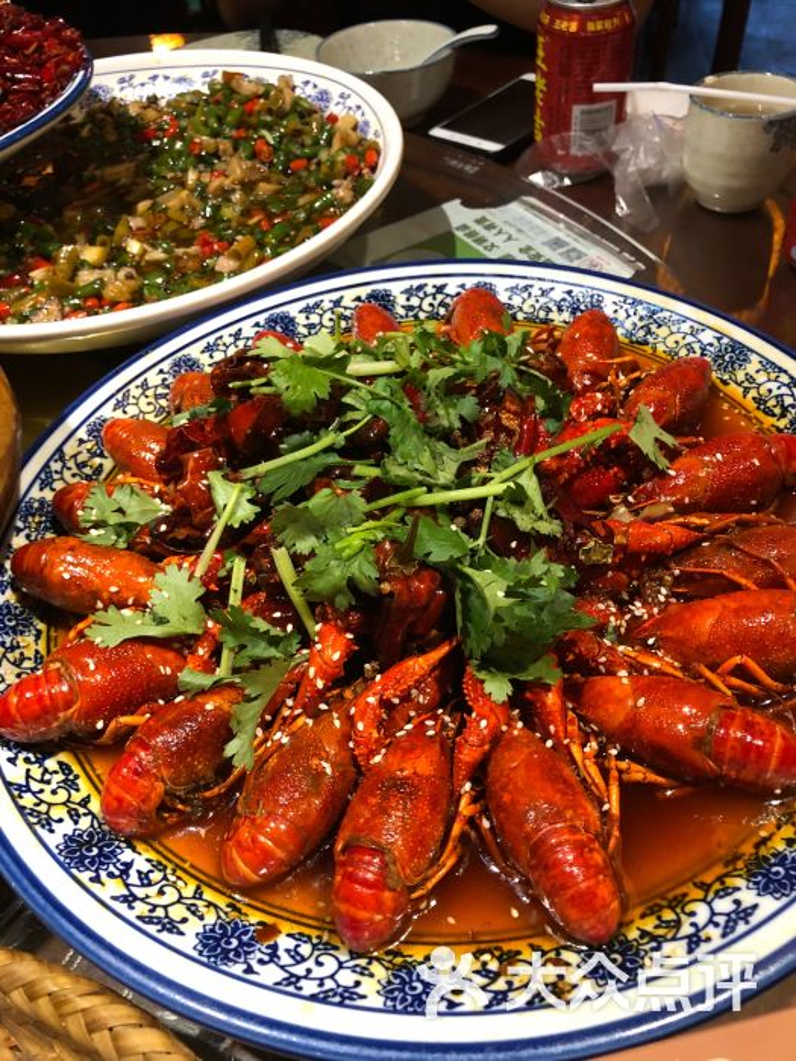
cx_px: 398
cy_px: 530
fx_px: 858
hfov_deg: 49.7
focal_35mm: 28
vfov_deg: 63.4
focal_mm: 4
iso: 64
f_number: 1.8
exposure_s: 1/17
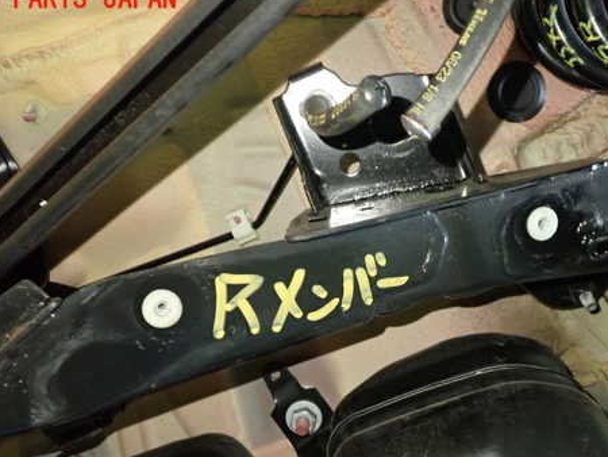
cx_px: 336
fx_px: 703
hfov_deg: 46.7
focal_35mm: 40
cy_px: 287
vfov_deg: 35.8
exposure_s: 1/20
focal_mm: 5.4
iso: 800
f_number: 2.3
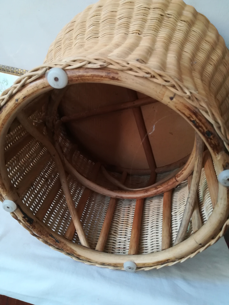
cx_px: 114
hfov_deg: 53.1
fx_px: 229
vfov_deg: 67.3
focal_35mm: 26
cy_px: 152
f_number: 2.2
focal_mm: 3.83
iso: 250
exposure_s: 1/30
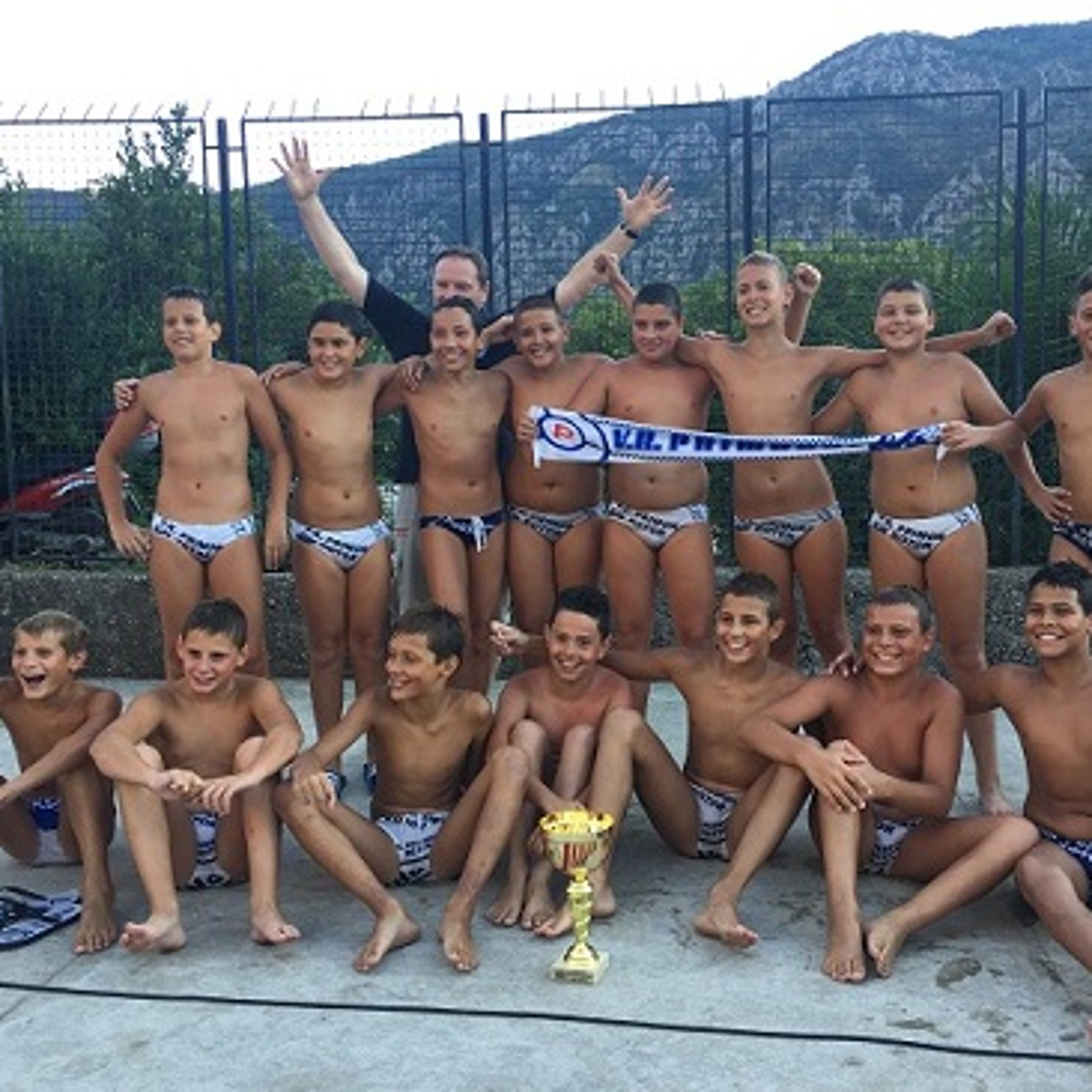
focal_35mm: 35
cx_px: 576
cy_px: 556
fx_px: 1249
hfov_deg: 47.2
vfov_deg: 47.2
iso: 32
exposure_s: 1/100
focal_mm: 4.15
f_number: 2.2
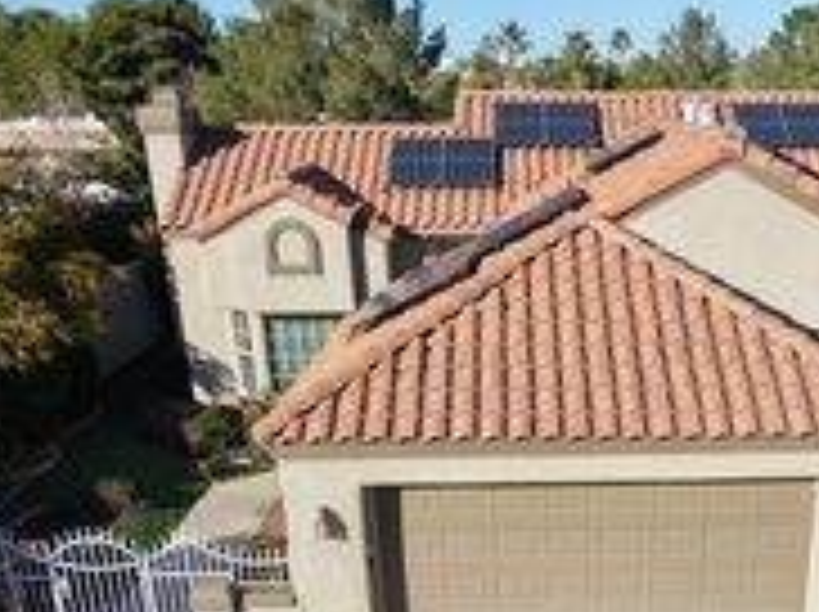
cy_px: 610
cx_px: 590
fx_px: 1040
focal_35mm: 44
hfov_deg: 42.0
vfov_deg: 30.5
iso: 100
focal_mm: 3.05
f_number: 2.2
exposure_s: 1/800
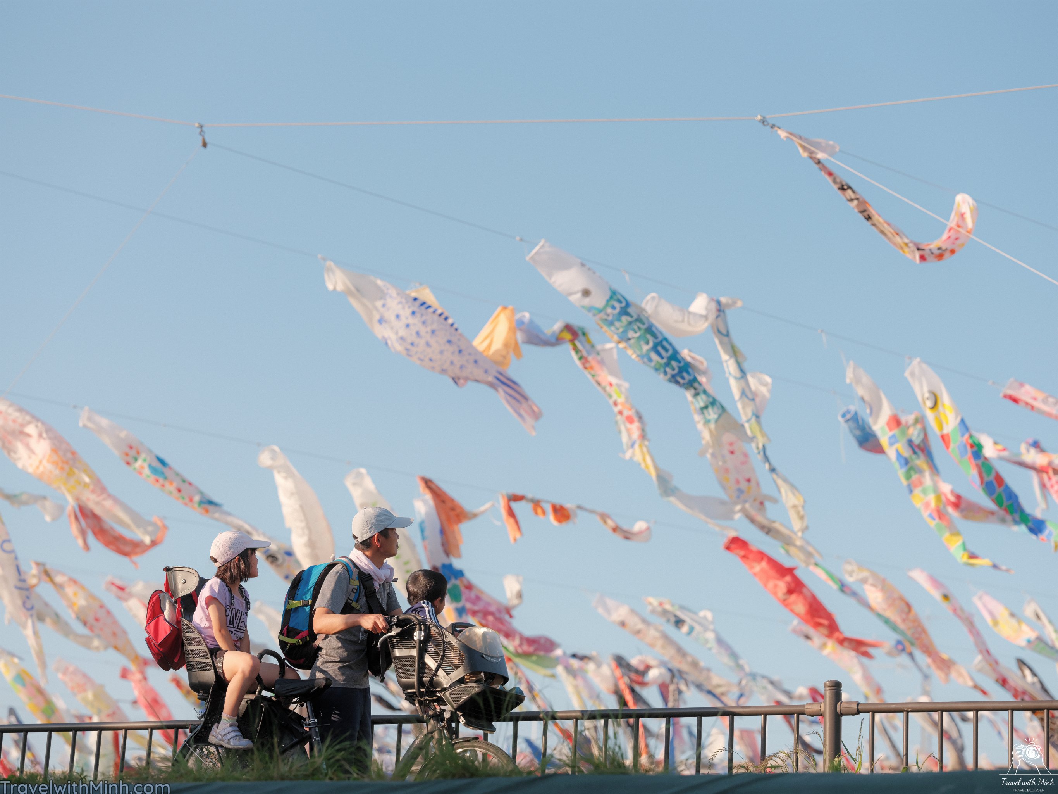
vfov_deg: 17.0
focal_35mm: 87
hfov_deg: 22.5
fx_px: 2659
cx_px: 529
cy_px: 397
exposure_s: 1/800
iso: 200
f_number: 4
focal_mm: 110
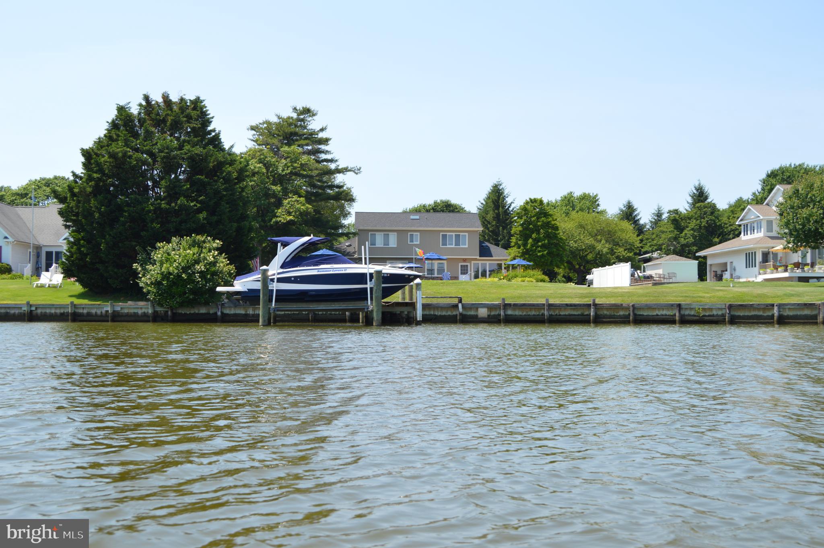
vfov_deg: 34.1
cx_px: 412
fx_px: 892
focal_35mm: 39
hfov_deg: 49.6
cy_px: 274
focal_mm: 26
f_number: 7.1
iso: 100
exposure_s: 1/250
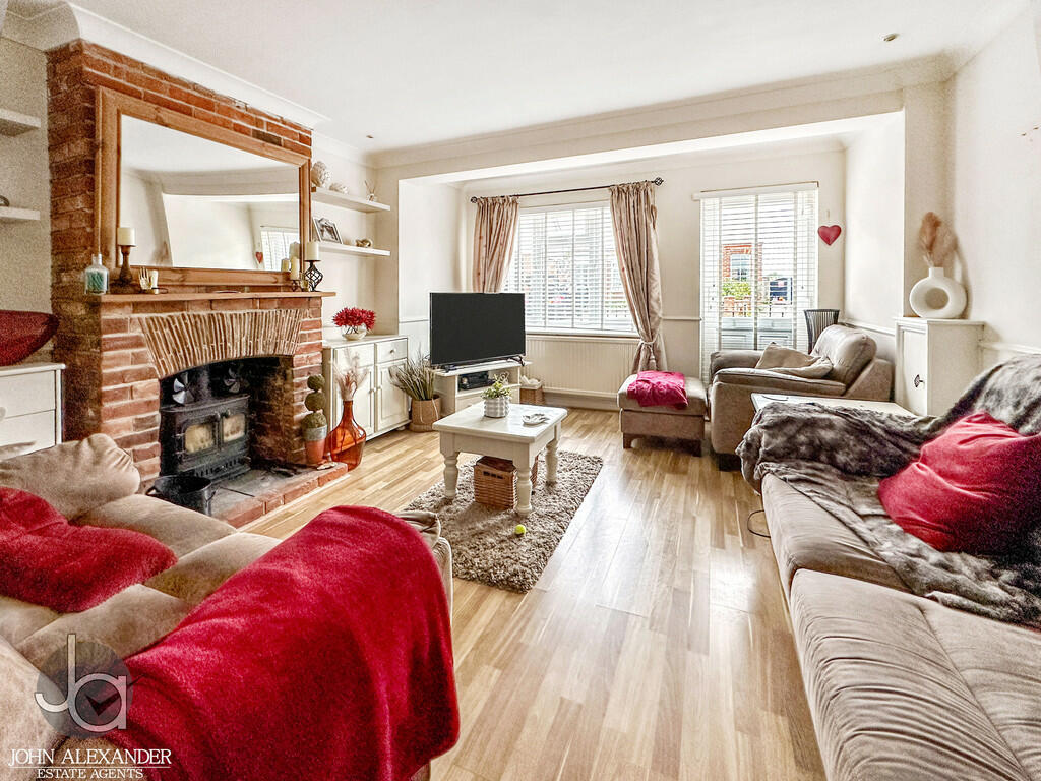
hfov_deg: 102.1
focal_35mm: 14
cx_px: 520
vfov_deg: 85.7
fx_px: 421
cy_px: 390
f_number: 2.2
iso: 200
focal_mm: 2.22
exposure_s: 1/100
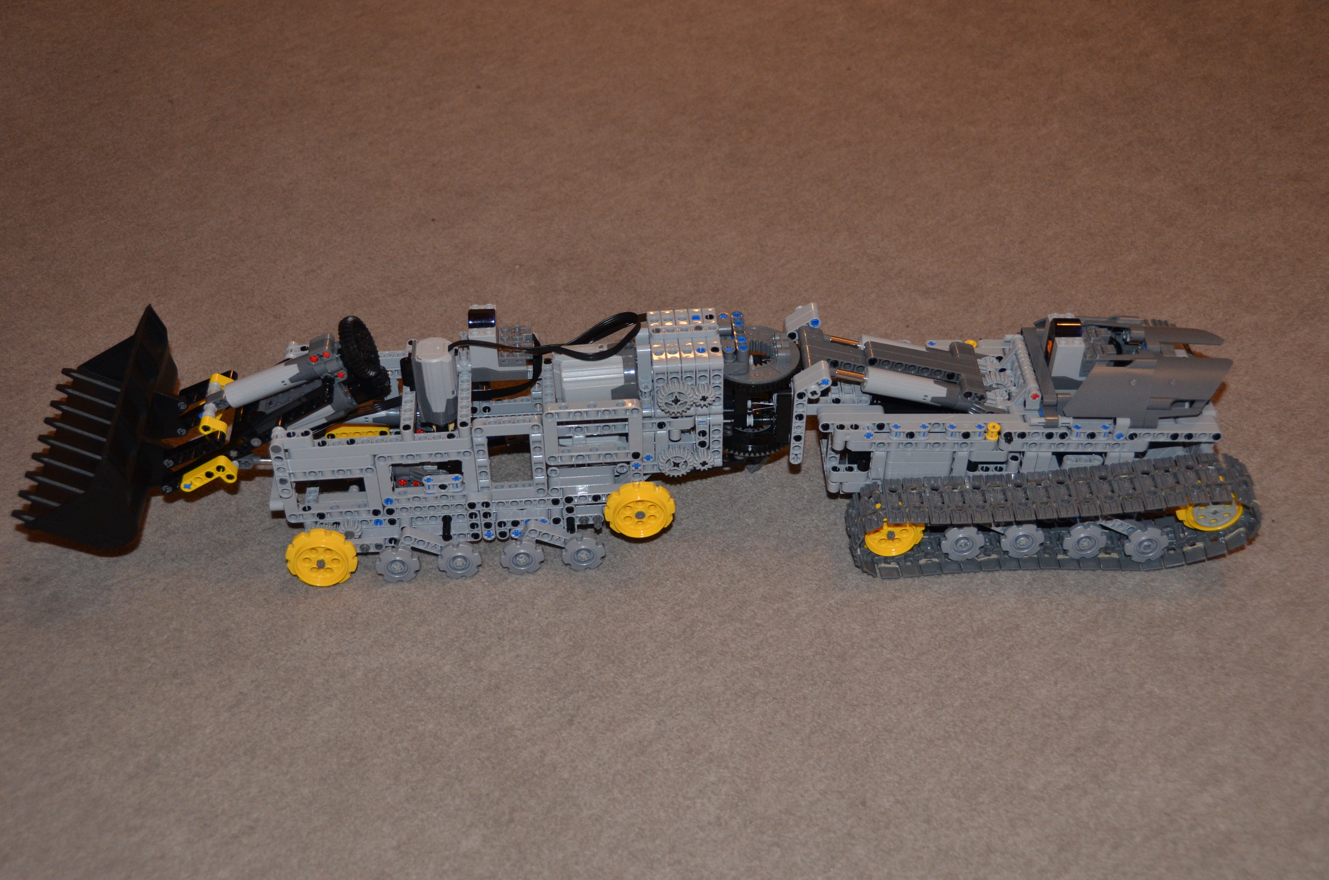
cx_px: 664
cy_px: 440
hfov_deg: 46.5
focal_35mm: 42
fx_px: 1547
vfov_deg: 31.8
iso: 800
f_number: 4
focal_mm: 28
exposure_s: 1/60
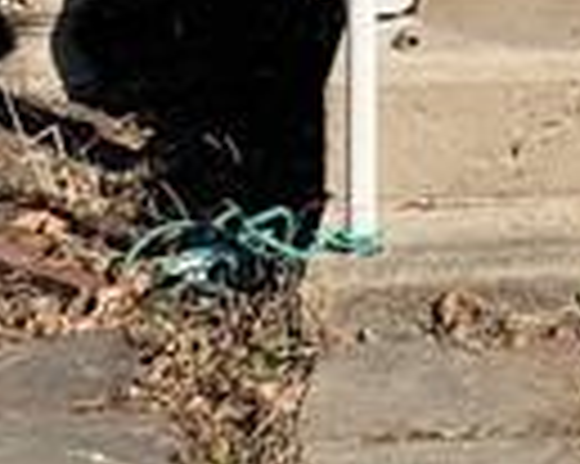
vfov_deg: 7.2
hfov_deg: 8.8
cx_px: 1290
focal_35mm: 202
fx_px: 3465
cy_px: -680
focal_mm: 4.25
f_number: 1.8
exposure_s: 1/2681
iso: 25
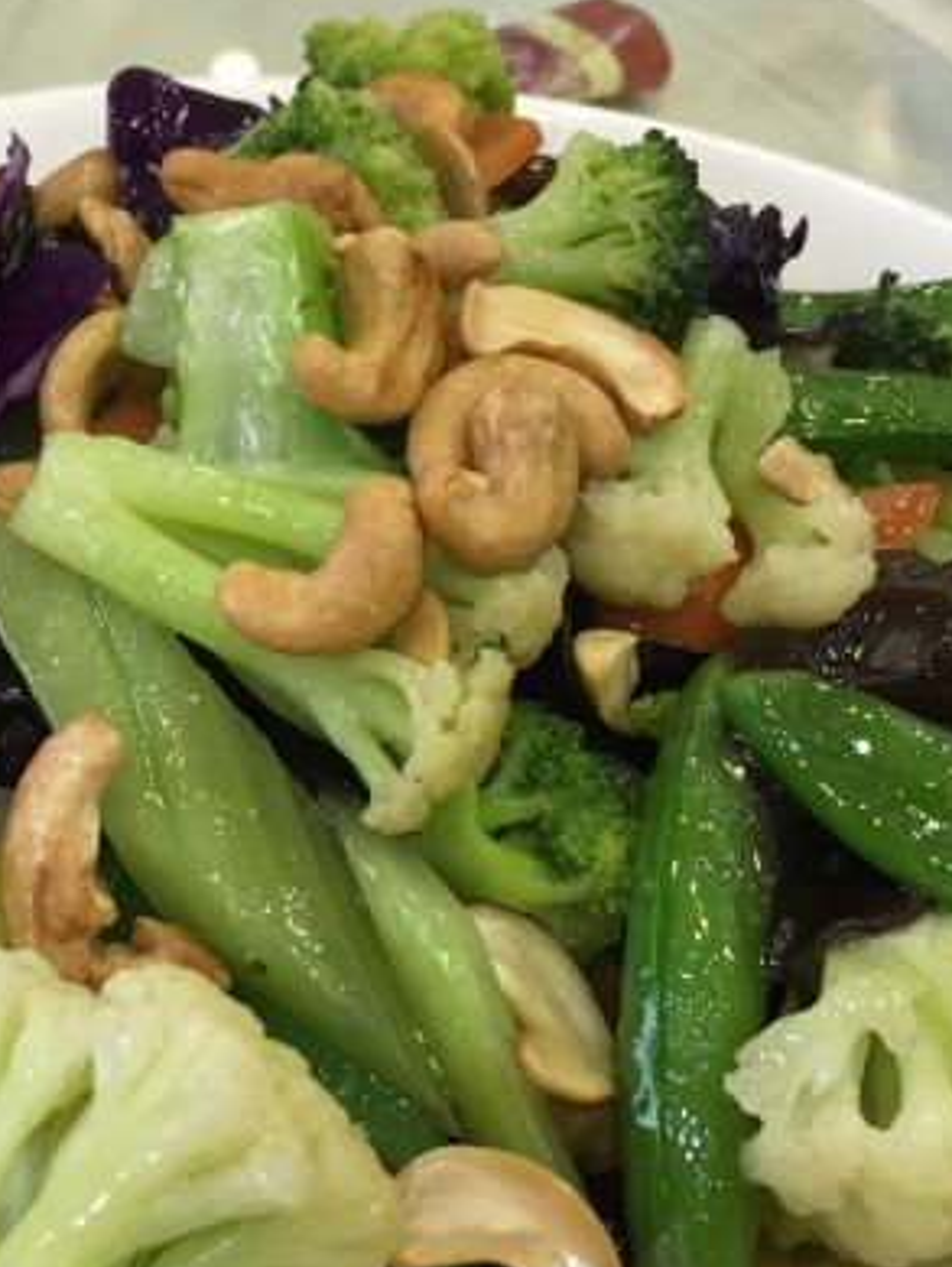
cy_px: 778
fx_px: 1905
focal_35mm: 52
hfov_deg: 27.8
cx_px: 286
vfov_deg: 36.6
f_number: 2.2
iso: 40
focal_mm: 4.15
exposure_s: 1/17
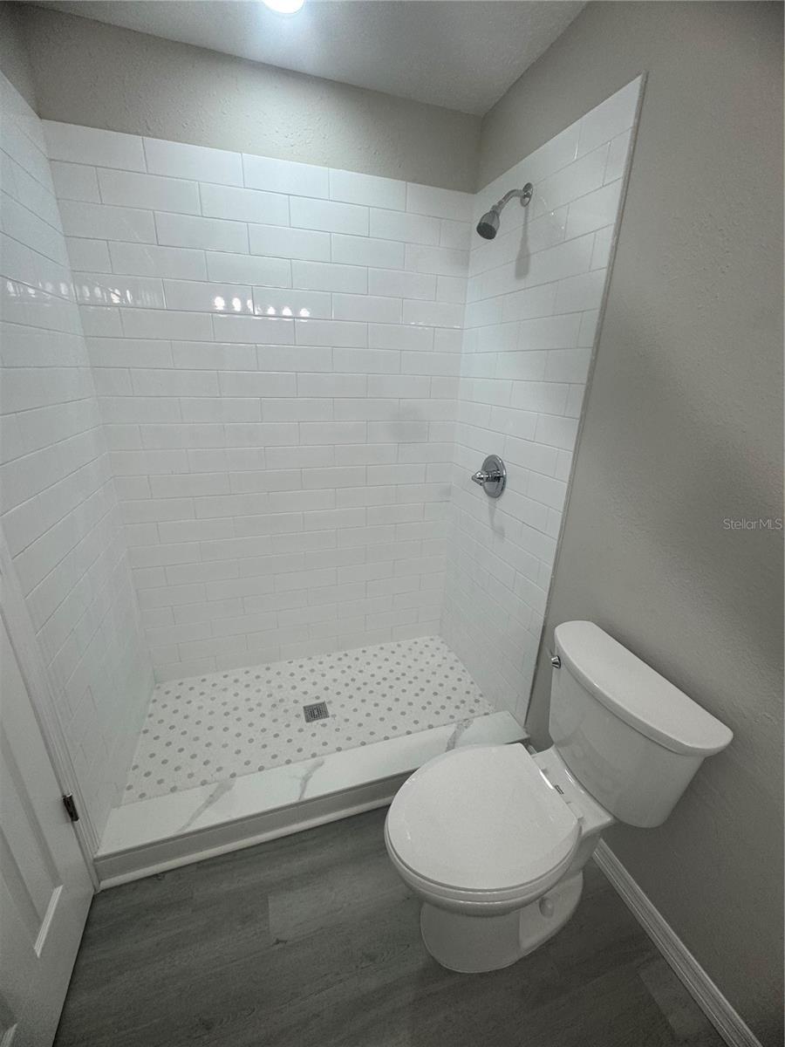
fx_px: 423
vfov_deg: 102.1
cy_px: 524
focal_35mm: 14
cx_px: 392
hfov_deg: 85.7
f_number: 2.2
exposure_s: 1/120
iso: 64
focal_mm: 2.22
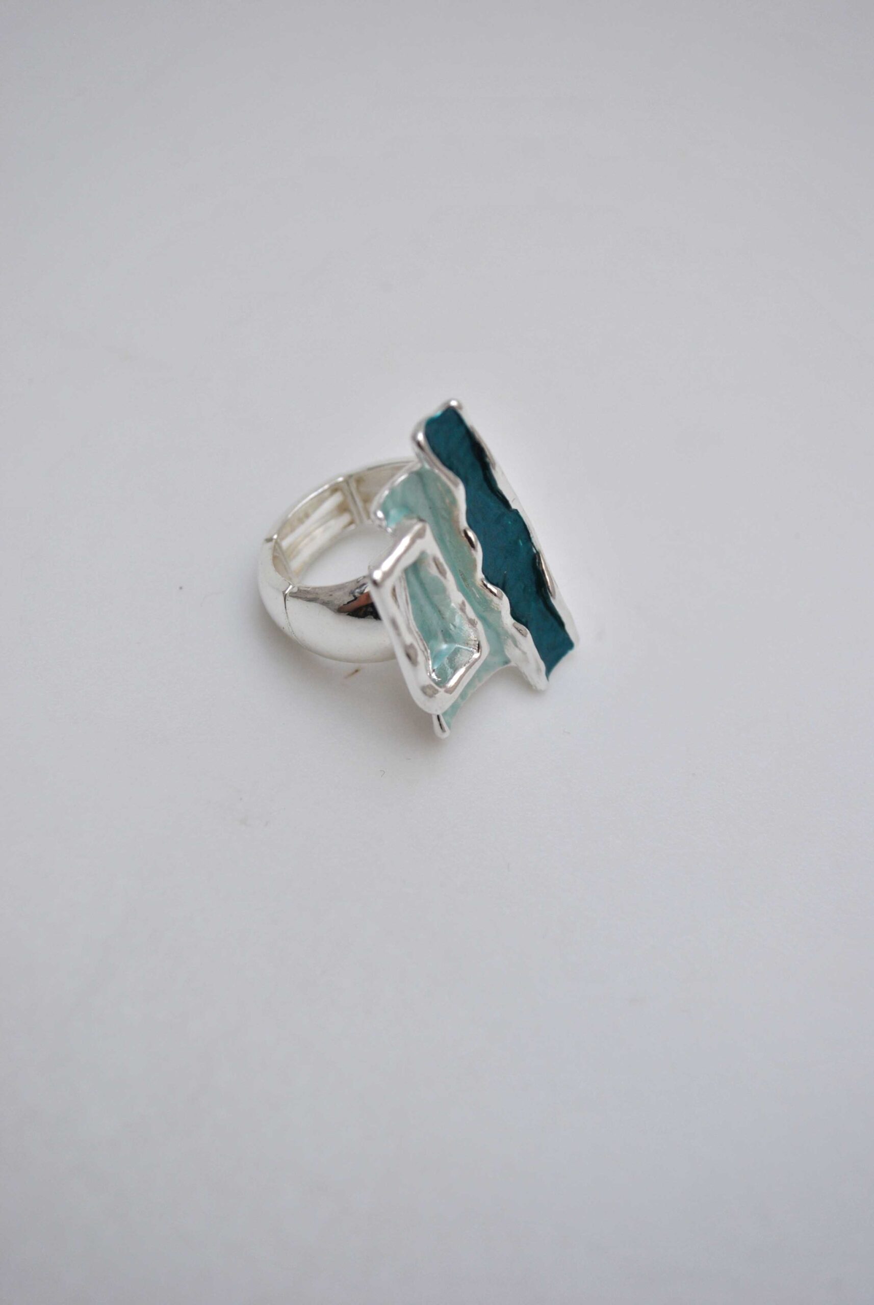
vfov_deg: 43.6
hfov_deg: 29.9
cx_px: 437
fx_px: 1634
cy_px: 652
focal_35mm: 45
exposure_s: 1/400
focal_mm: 30
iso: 200
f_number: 4.5
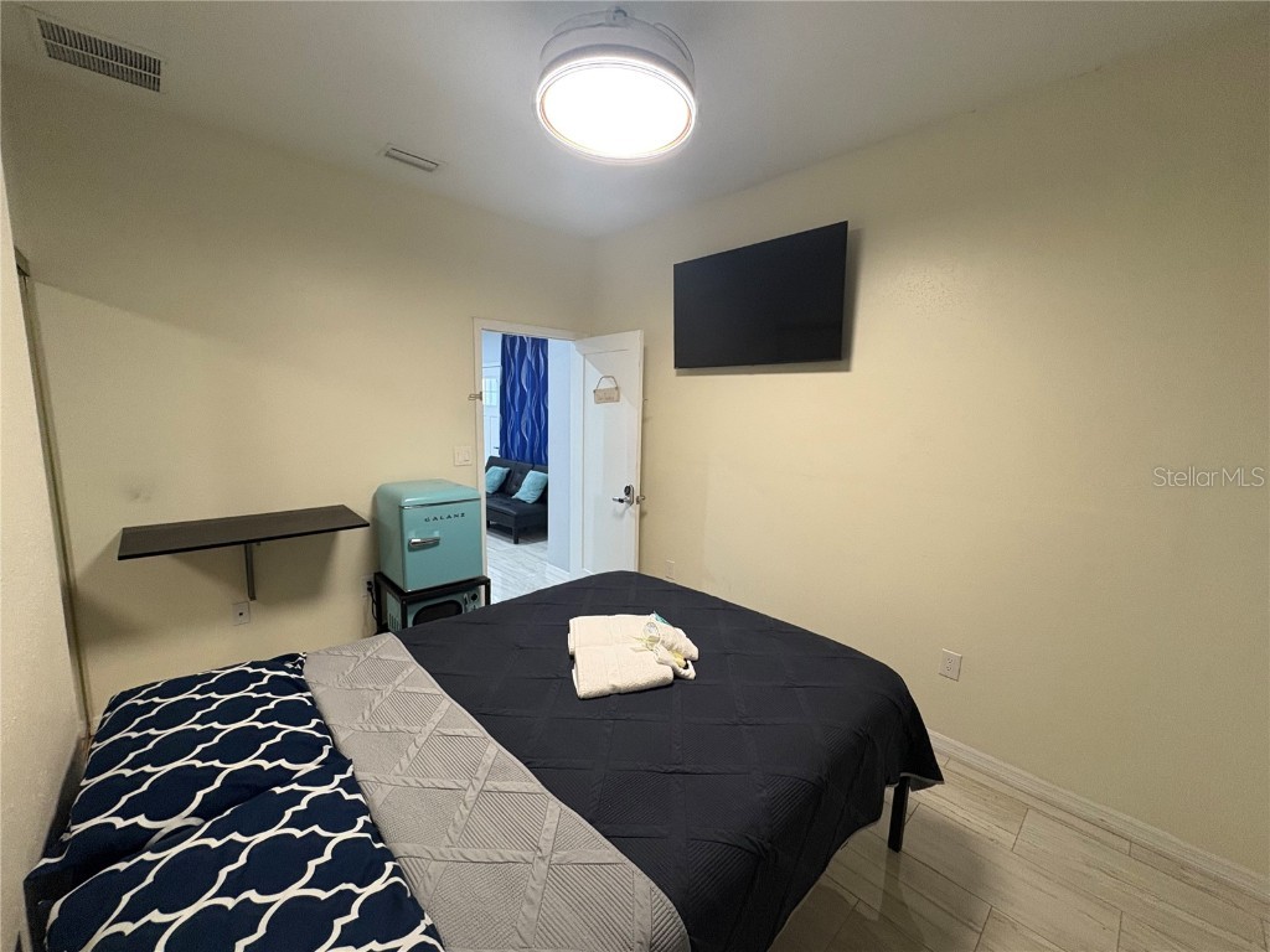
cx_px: 635
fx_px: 514
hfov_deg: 102.1
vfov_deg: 85.7
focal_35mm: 14
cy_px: 476
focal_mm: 2.22
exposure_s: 1/60
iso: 320
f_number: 2.2
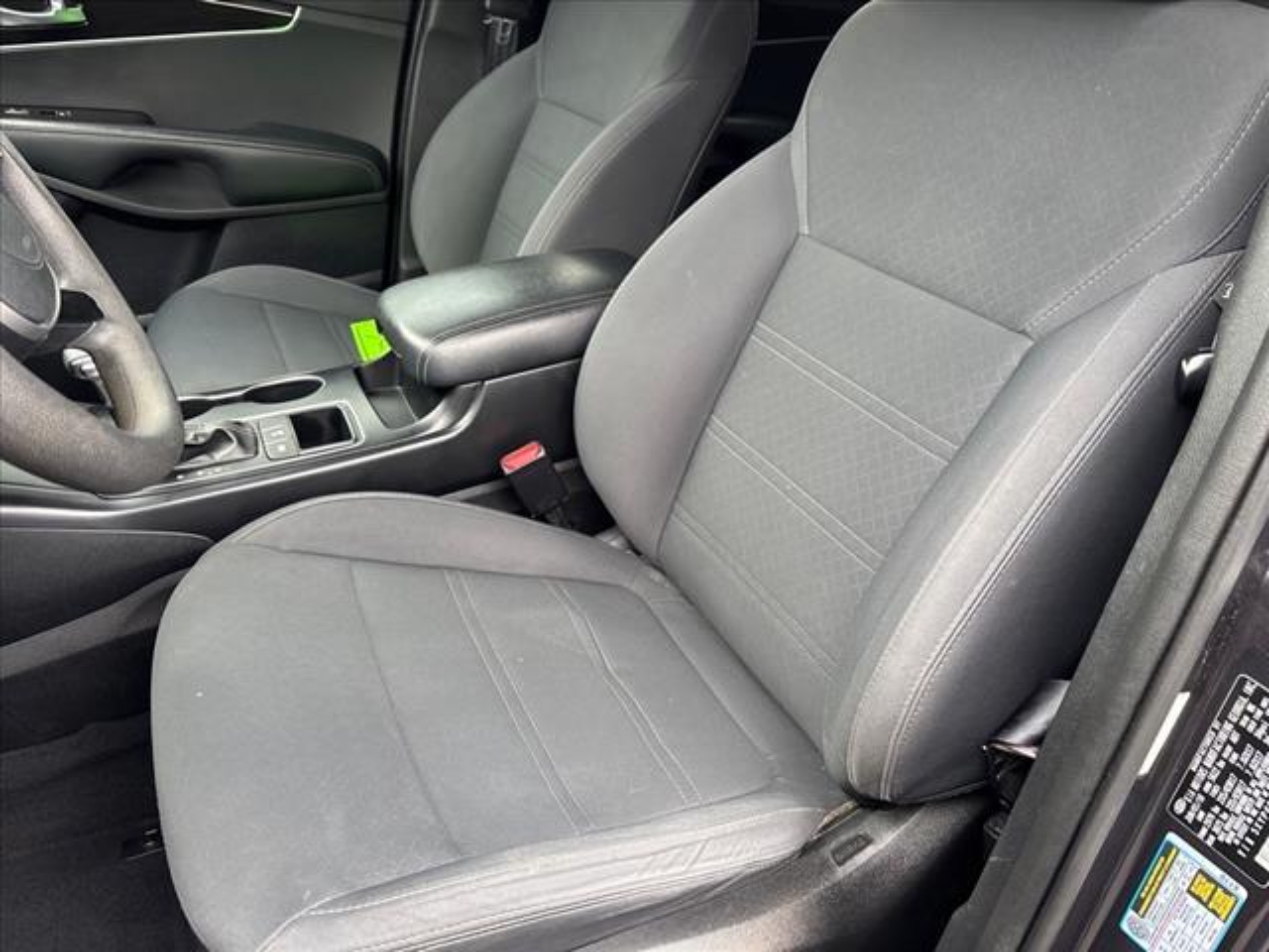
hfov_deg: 67.3
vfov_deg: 53.1
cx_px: 634
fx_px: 953
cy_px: 476
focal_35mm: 26
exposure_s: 1/121
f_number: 1.6
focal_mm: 5.96
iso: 125
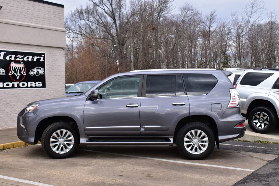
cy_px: 93
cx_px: 140
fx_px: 395
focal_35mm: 51
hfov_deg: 38.9
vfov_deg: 26.5
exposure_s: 1/320
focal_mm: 34
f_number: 10
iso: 400
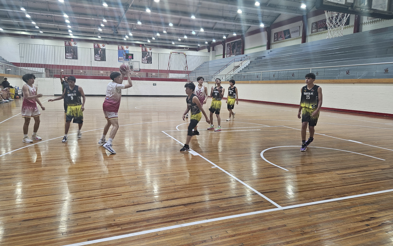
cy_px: 119
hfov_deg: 72.5
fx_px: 268
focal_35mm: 25
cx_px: 193
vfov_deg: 49.3
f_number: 1.8
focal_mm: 5.4
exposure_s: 1/51
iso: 125
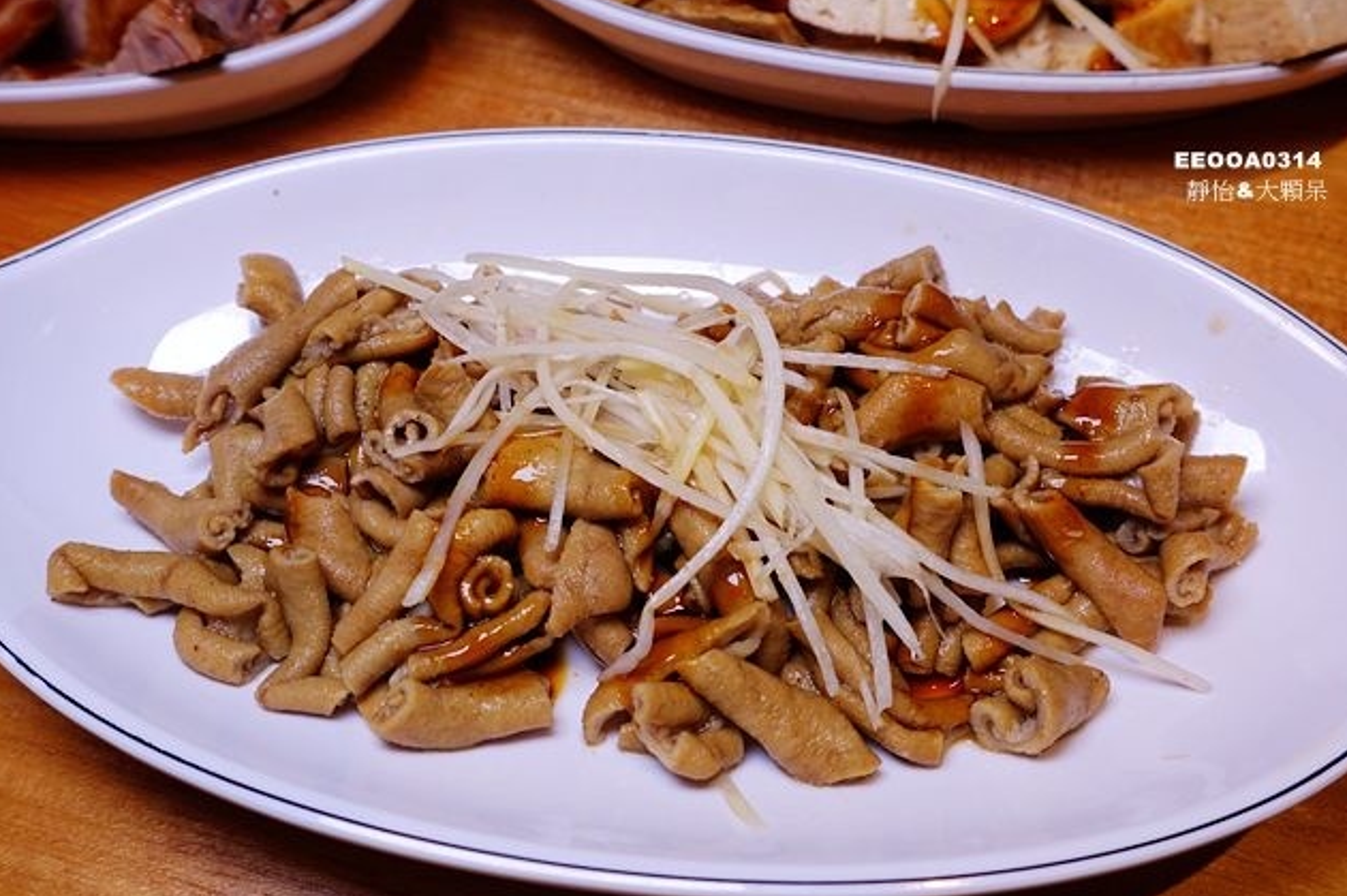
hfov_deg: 58.7
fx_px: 1196
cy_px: 450
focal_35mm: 32
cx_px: 688
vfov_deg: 41.1
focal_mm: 11.33
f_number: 4
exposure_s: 1/80
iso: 125
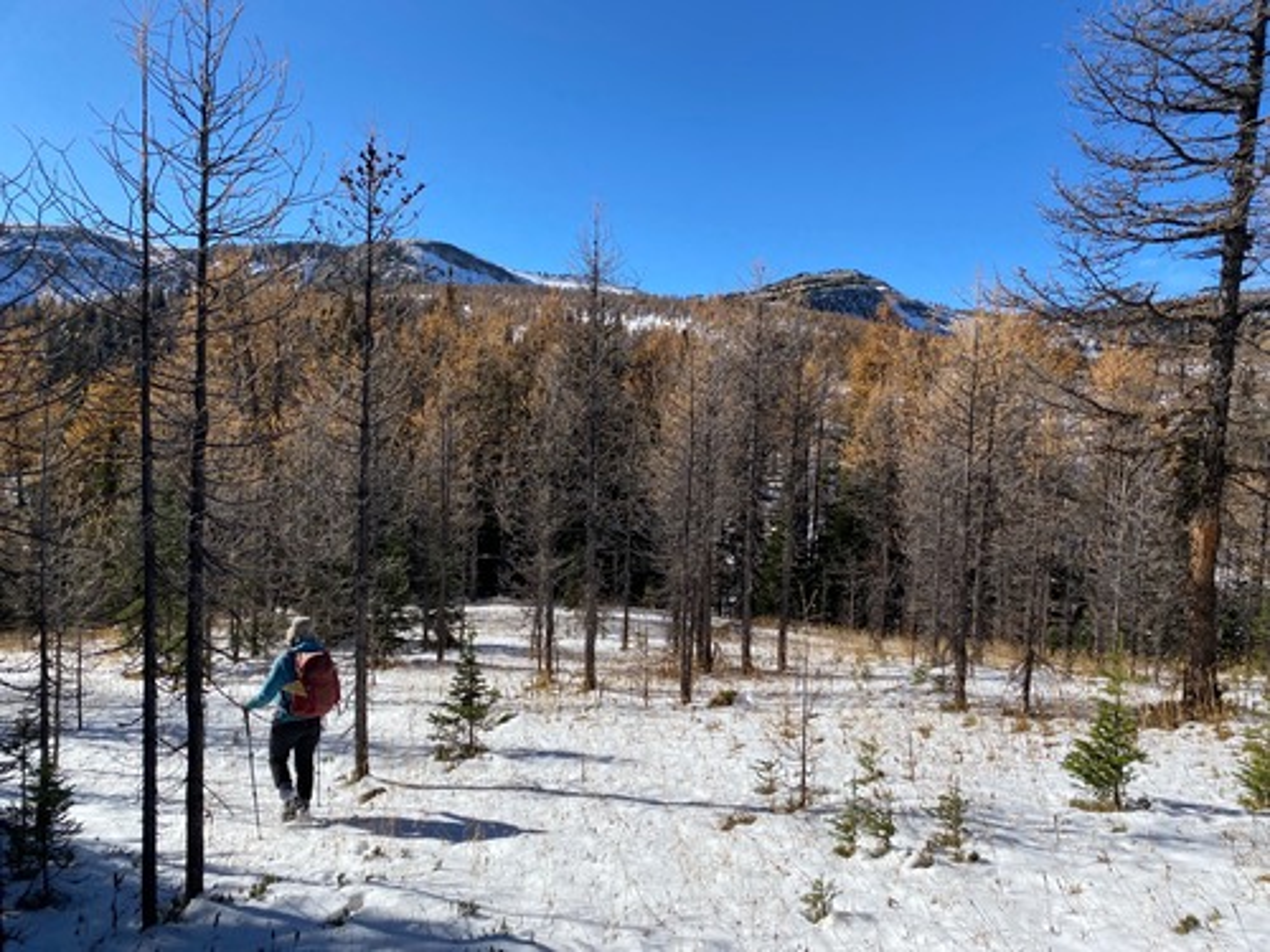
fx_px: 954
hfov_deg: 67.3
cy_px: 476
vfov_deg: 53.1
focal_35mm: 26
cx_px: 635
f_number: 1.8
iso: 32
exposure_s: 1/3610
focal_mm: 4.25
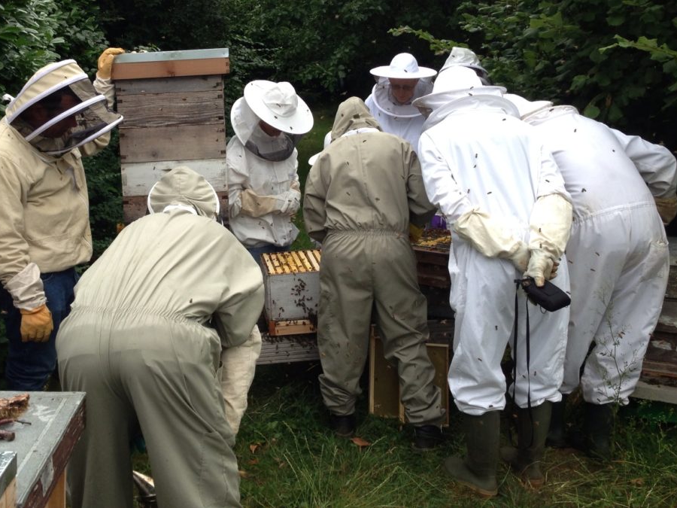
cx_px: 247
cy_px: 170
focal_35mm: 44
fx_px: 861
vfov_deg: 32.6
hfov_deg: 42.6
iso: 64
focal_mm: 4.13
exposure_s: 1/559
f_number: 2.4
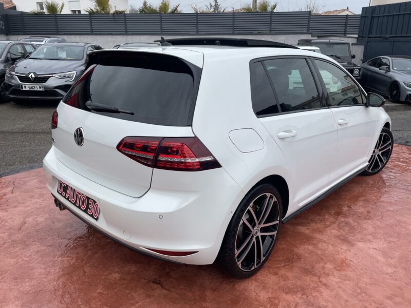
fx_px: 309
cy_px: 154
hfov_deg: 67.3
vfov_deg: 53.1
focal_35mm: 26
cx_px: 206
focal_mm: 4.2
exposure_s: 1/1667
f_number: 1.6
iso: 32
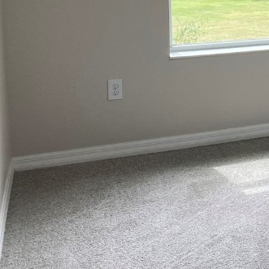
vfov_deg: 23.5
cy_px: 11
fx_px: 624
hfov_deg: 21.5
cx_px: 367
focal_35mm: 71
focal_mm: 4.25
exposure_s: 1/122
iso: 50
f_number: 1.8
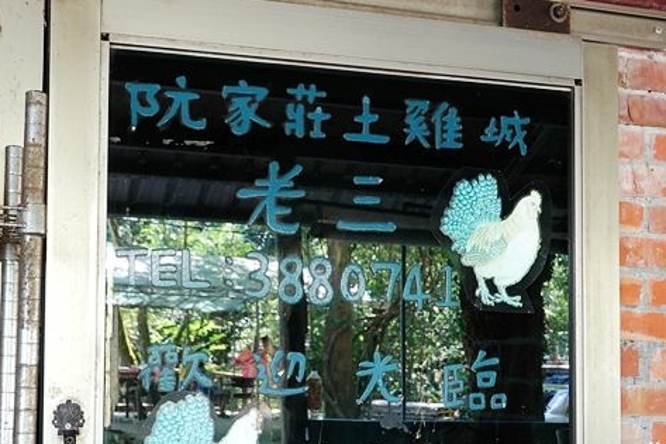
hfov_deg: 36.3
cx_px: 325
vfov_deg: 24.5
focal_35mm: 55
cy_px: 304
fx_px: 1017
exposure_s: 1/20
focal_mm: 14.69
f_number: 3.5
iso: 800
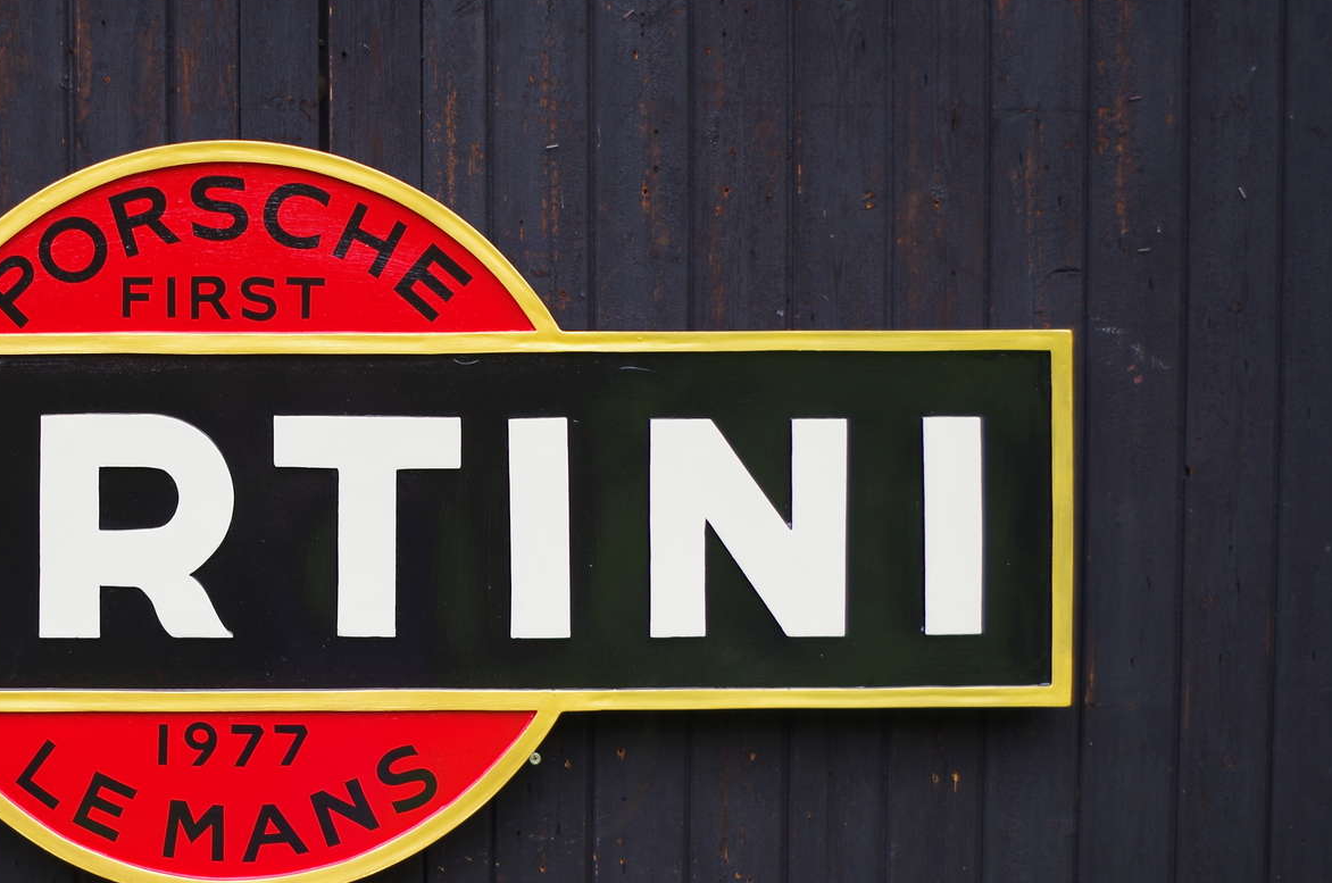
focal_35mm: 58
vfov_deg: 23.3
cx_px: 265
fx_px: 2142
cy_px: 499
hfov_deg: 33.5
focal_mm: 23.13
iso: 100
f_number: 4
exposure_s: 1/60
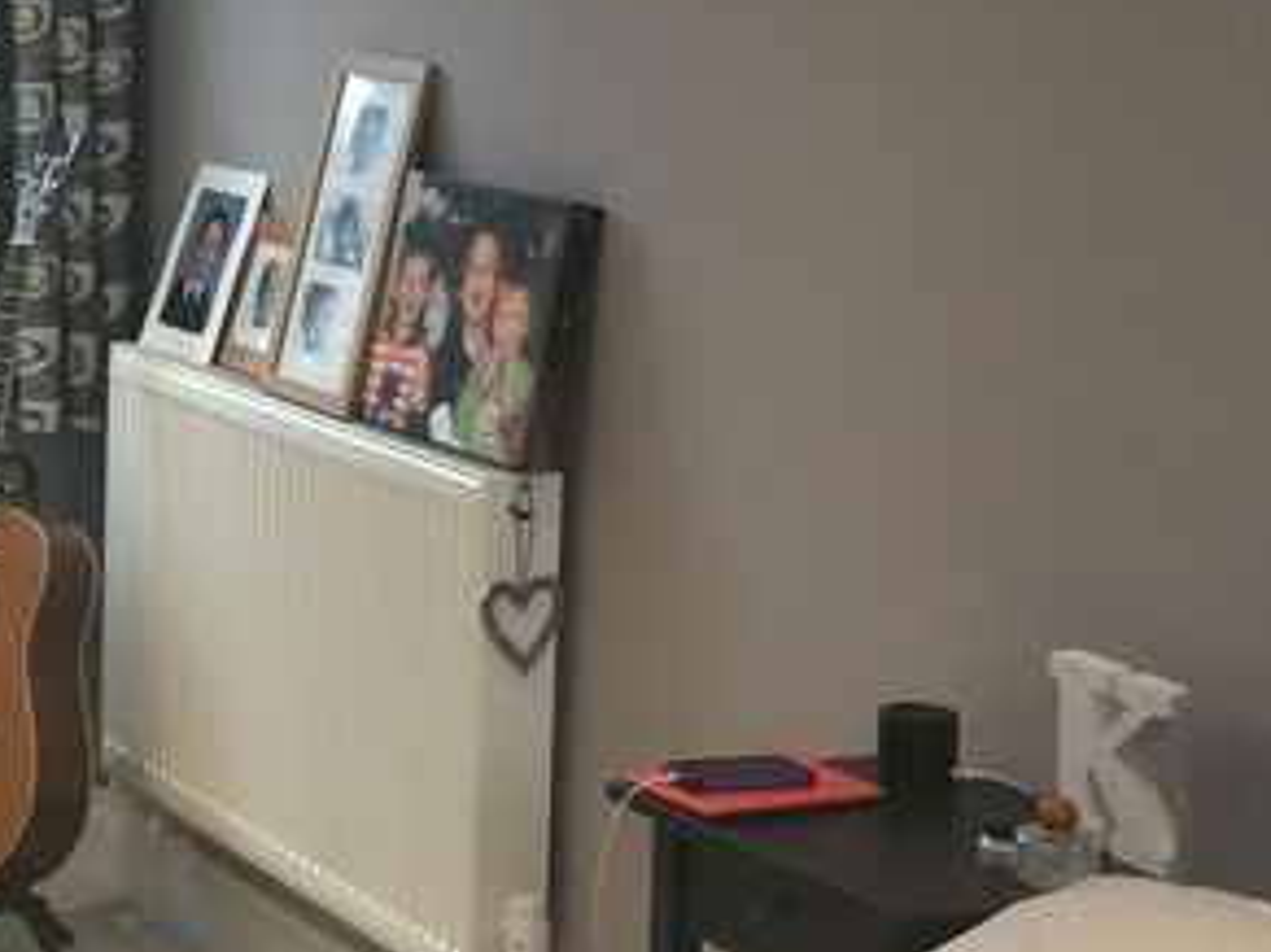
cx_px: 179
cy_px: 153
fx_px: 3744
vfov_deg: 14.4
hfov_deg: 19.0
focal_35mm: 102
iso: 125
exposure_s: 1/33
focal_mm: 4.15
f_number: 2.2
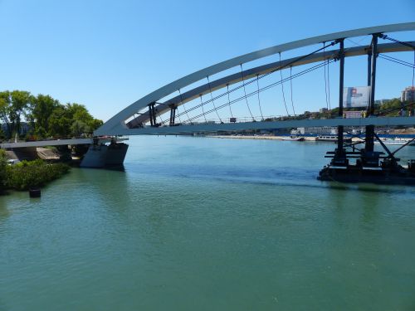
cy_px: 156
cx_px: 208
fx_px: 300
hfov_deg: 69.4
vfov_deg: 54.9
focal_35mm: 25
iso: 100
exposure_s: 1/1000
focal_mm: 4.5
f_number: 4
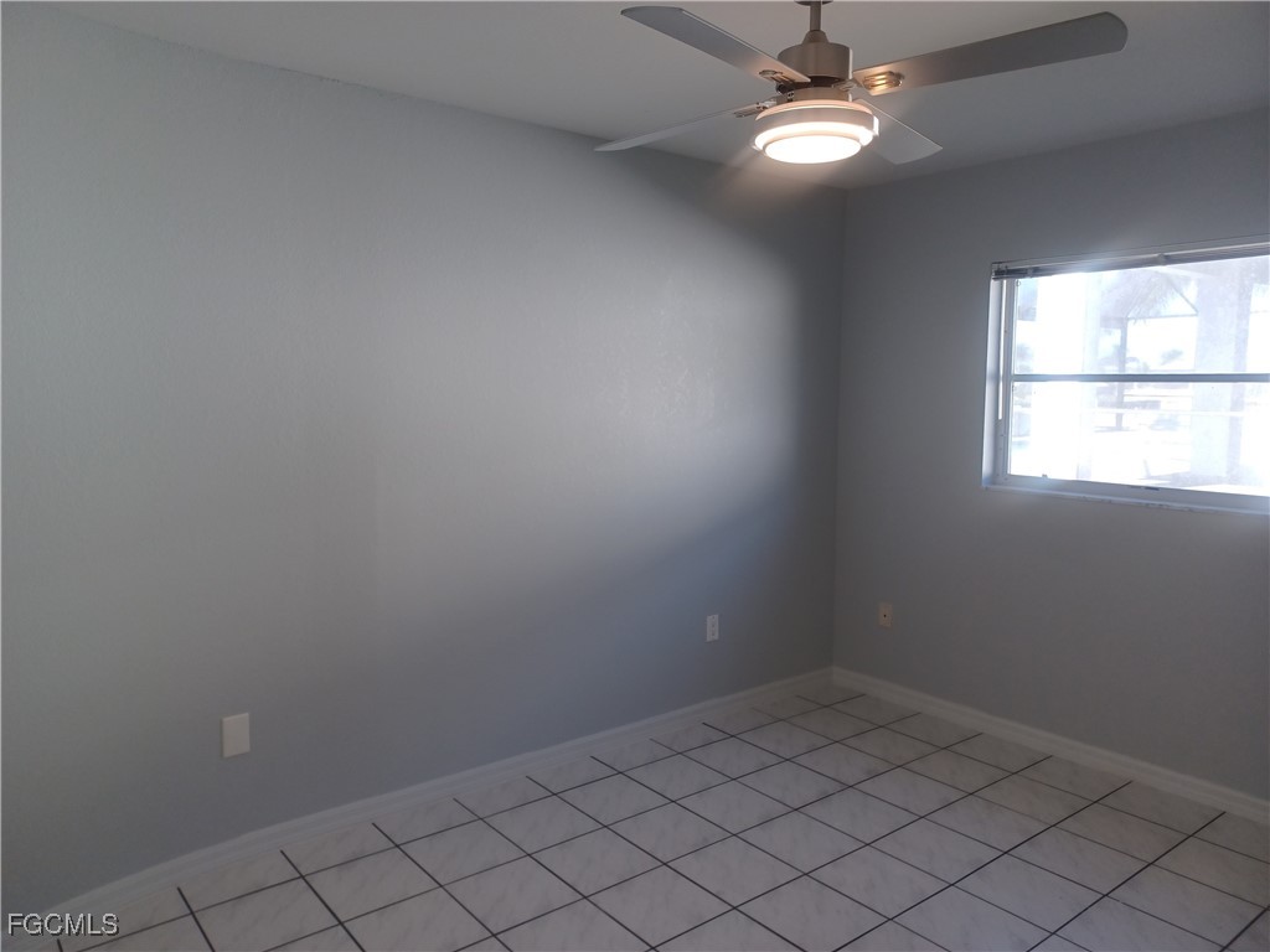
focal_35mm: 25
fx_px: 917
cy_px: 476
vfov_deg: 54.9
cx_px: 635
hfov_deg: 69.4
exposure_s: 1/50
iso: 100
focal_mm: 4.6
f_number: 1.8
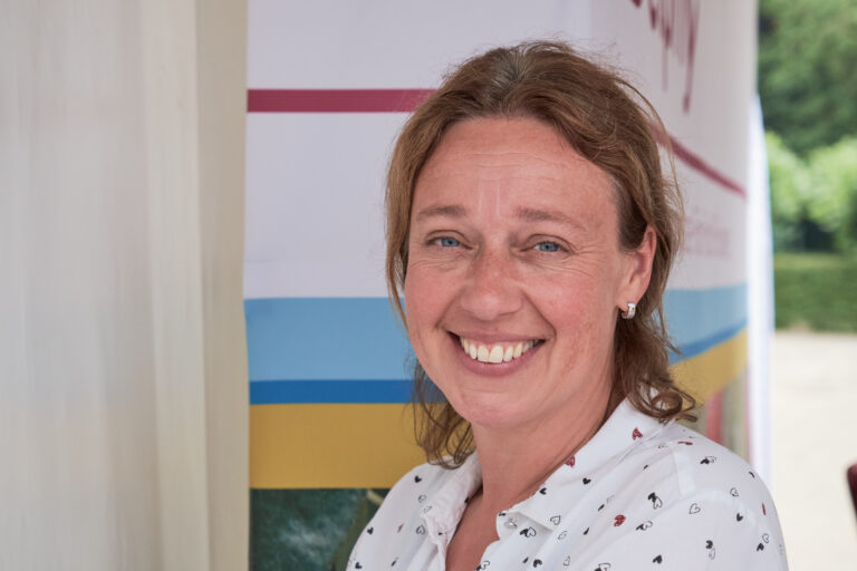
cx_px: 428
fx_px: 2023
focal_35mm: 85
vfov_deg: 16.1
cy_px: 286
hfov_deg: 23.9
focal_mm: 56.5
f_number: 5.6
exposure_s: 1/250
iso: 400
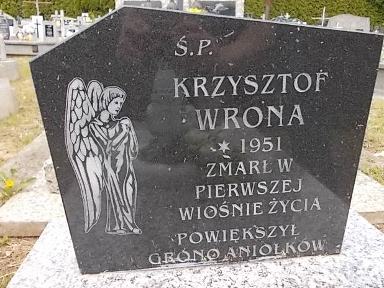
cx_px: 191
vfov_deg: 48.2
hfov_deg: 61.7
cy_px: 144
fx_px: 322
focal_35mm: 29
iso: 80
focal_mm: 4
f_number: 2.7
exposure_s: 1/200
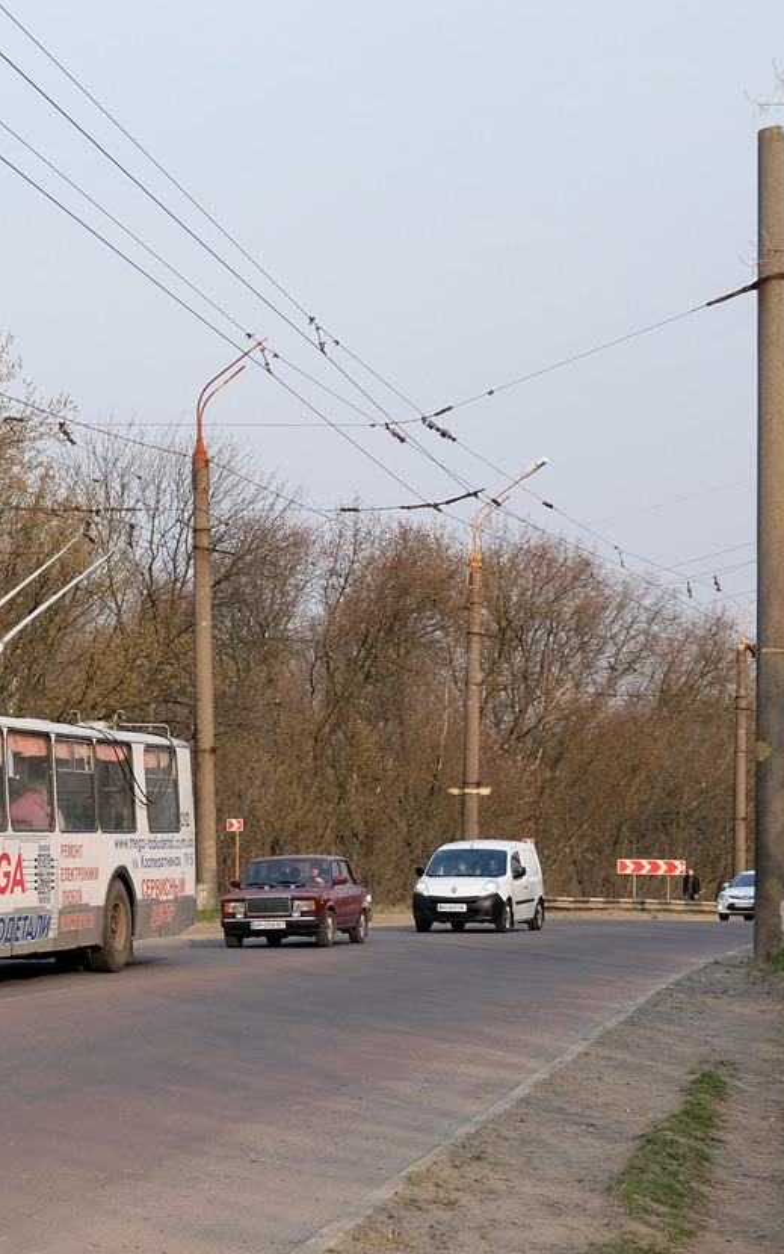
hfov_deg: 19.1
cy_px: 632
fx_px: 2221
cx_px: -113
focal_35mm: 65
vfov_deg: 31.5
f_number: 5.6
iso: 400
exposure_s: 1/500
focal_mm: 27.9
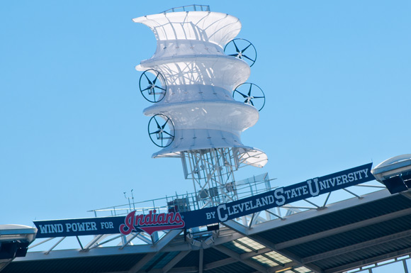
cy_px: 136
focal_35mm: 153
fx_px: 1744
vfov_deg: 8.9
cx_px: 206
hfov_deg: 13.4
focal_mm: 102
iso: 200
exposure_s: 1/500
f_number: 1.6
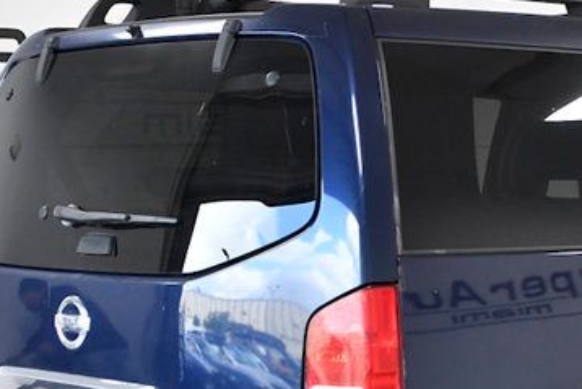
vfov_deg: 13.2
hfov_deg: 19.2
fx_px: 1666
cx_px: 597
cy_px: 361
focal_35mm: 103
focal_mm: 24
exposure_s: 1/500
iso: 2000
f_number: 4.5
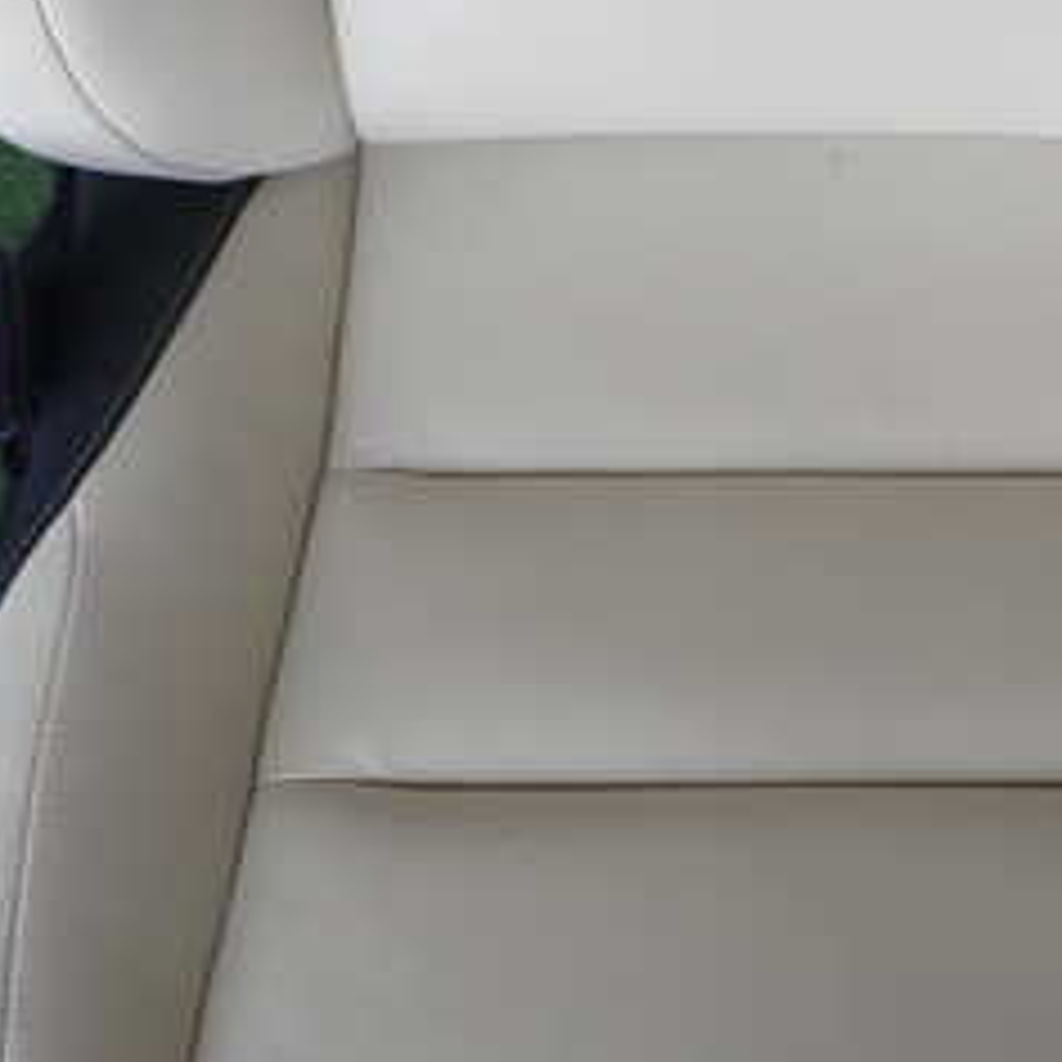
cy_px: 832
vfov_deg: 21.2
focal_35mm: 81
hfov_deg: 21.3
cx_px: 734
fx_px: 2811
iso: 100
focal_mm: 6.37
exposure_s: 1/100
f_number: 2.5
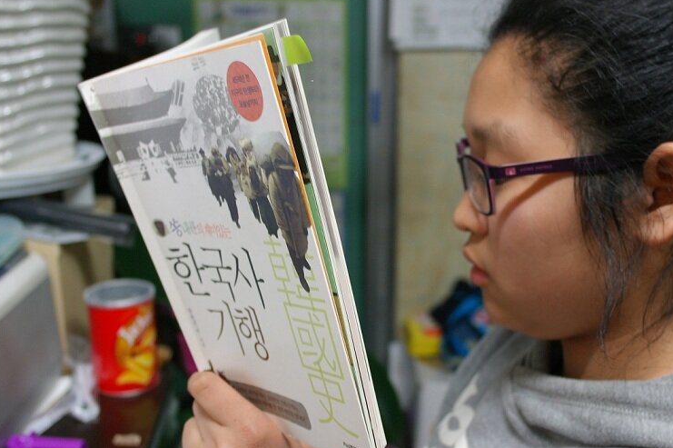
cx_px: 403
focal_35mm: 43
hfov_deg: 45.2
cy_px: 256
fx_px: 803
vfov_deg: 31.1
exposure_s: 1/15
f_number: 3.5
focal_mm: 22
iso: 400
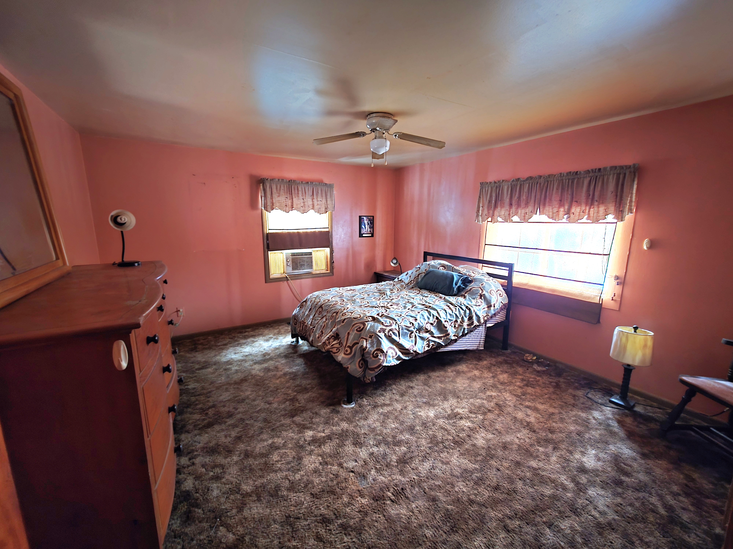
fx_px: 275
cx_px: 366
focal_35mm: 13
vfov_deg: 89.9
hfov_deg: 106.2
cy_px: 274
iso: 640
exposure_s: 1/10
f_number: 1.9
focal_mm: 2.2
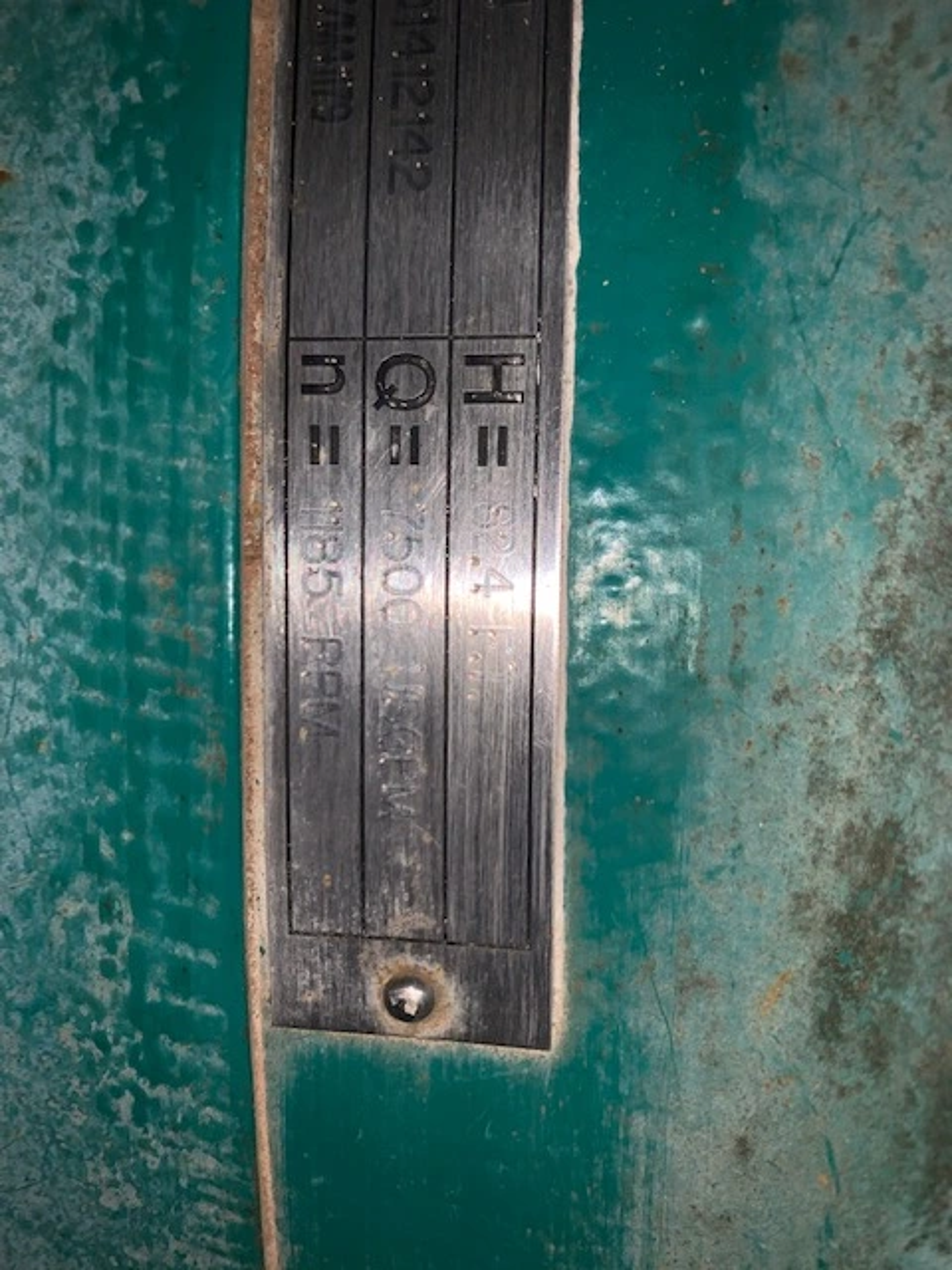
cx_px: 476
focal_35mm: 26
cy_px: 635
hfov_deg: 53.1
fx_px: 953
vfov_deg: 67.3
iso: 25
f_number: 1.8
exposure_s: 1/74
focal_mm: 4.25
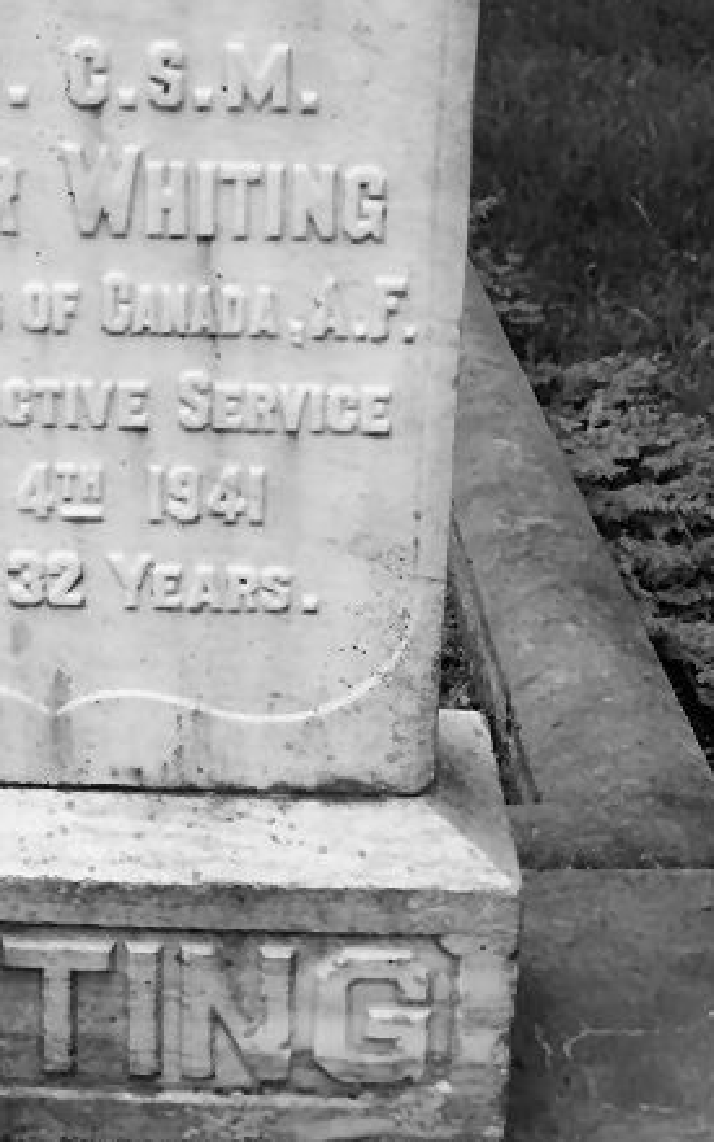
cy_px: 318
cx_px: 188
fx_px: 1868
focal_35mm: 60
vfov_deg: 33.5
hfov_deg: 21.5
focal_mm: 7.5
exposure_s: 1/125
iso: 89
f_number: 2.7
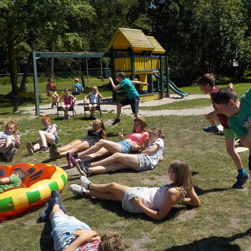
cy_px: 124
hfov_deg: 45.4
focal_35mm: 36
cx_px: 166
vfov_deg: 46.0
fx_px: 295
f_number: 3.3
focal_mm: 4.1
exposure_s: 1/1250
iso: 125
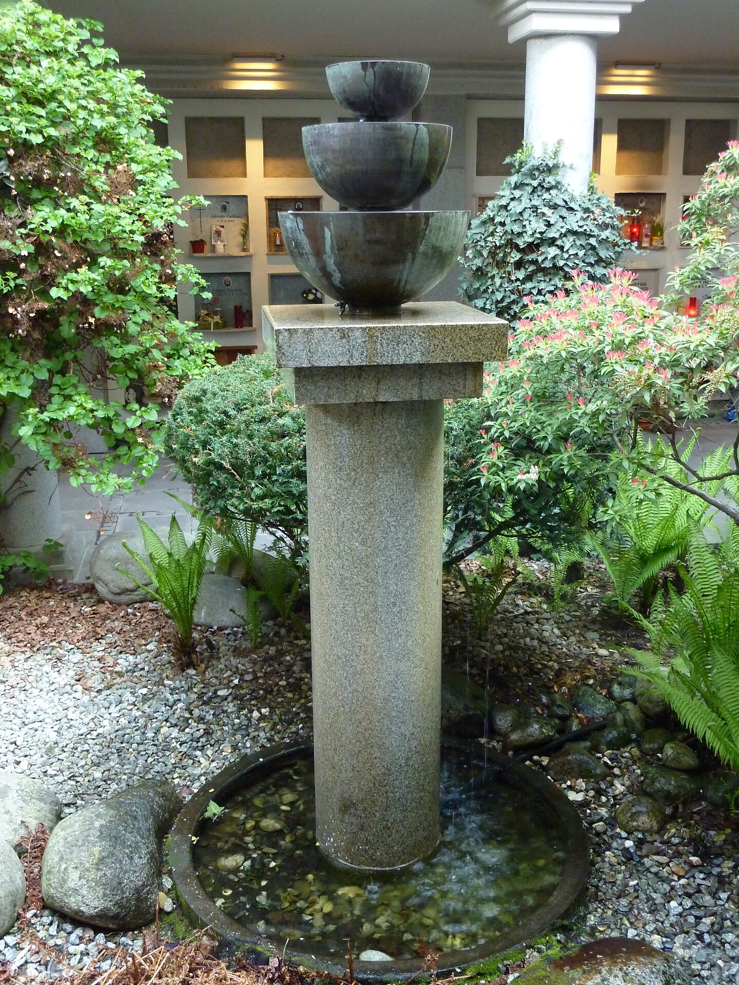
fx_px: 996
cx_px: 370
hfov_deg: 40.7
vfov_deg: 52.6
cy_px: 492
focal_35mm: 35
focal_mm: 5.7
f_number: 3.5
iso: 400
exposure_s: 1/13
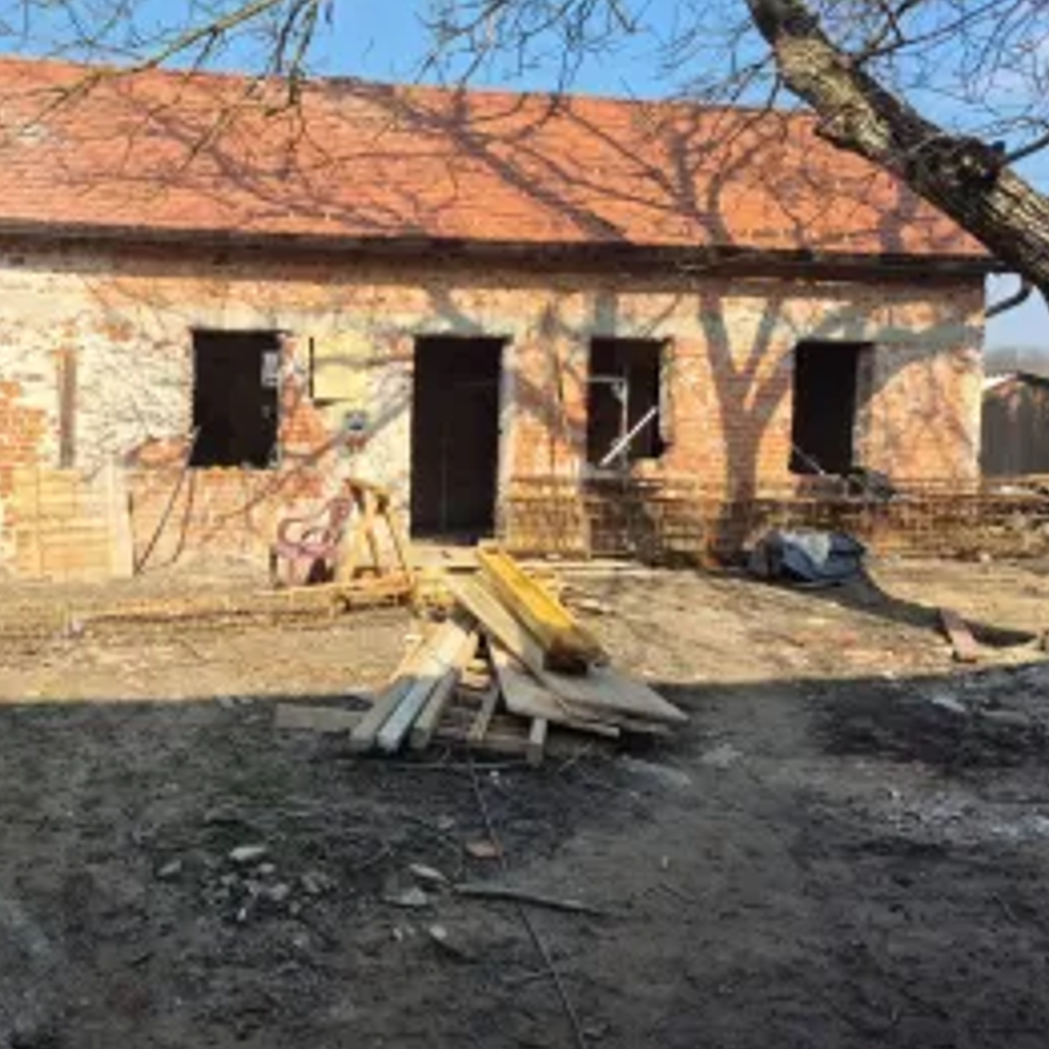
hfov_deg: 48.6
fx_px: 1097
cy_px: 510
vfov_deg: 51.1
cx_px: 233
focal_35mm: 32
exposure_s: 1/1076
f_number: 1.8
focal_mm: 5.4
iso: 25
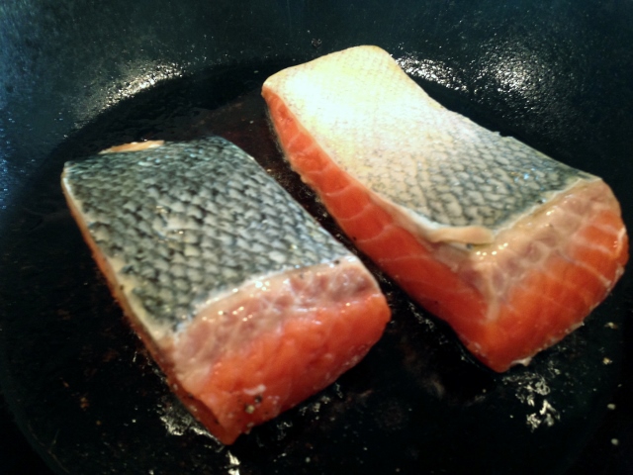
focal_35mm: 33
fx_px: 603
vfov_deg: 42.9
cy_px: 238
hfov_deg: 55.4
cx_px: 316
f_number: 2.4
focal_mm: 4.12
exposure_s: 1/20
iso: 100
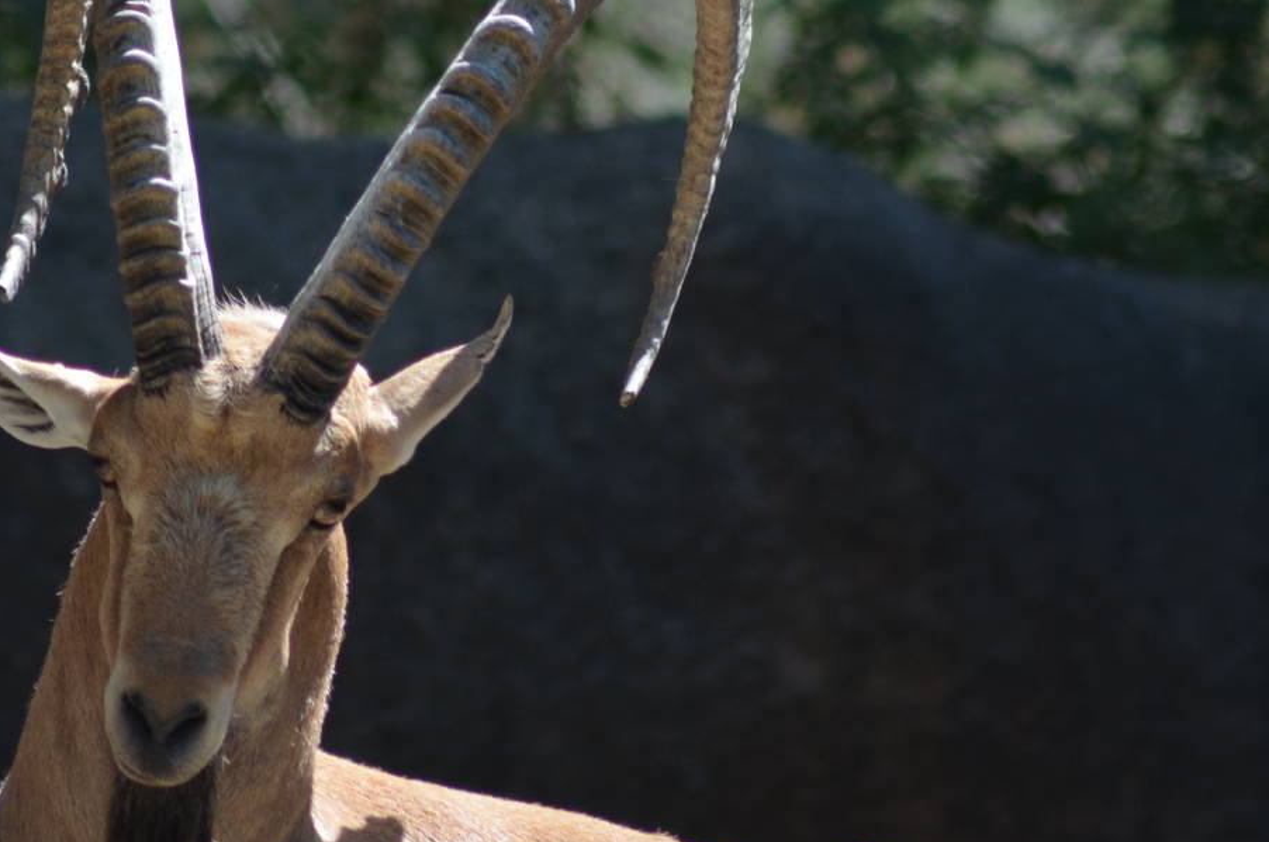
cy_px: 318
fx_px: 28079
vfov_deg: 1.7
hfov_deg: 2.6
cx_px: 492
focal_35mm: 798
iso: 400
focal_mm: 300
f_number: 5.6
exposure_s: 1/1000
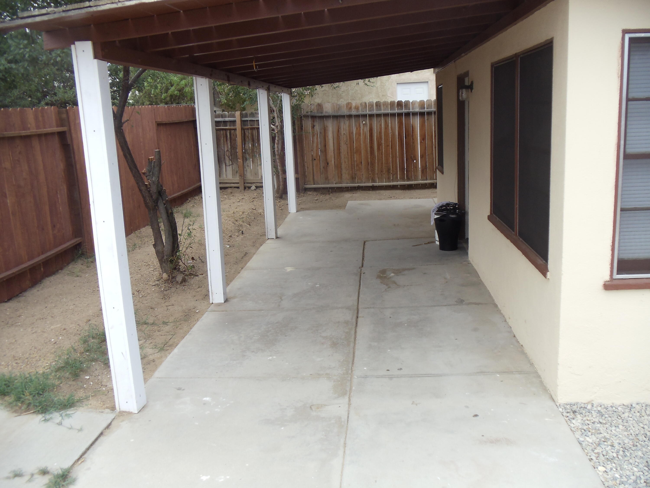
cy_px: 244
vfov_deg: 32.9
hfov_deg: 42.9
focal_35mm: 44
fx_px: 826
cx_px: 325
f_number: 3.5
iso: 100
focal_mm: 6
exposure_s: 1/250
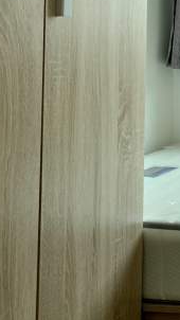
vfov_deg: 27.4
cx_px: 381
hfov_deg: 13.4
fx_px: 636
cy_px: 48
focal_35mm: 75
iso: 50
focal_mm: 4.25
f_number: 1.8
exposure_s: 1/121
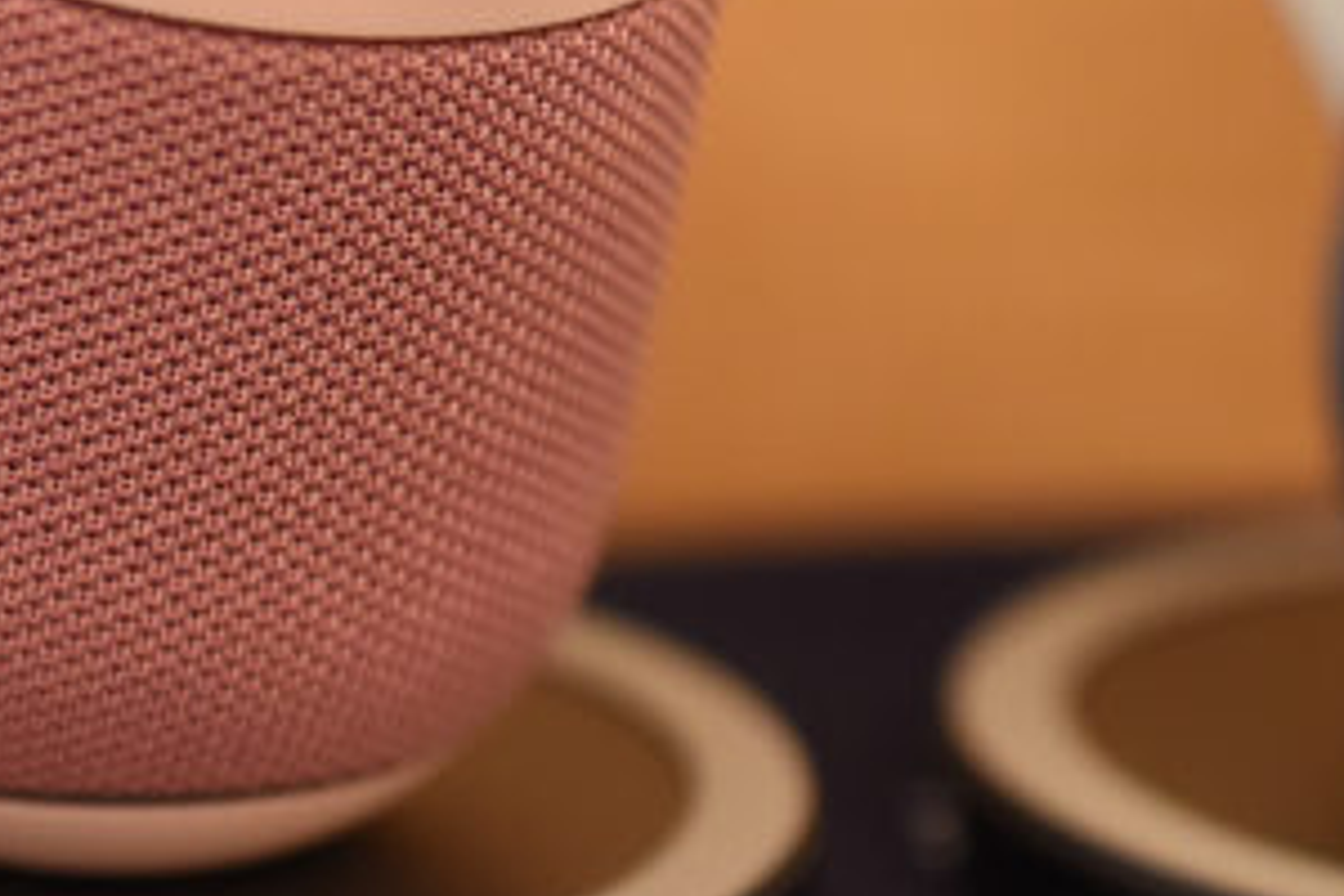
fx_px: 7167
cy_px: -25
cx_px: 977
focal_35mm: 192
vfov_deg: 7.1
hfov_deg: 10.7
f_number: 1.8
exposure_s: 1/40
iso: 800
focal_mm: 40
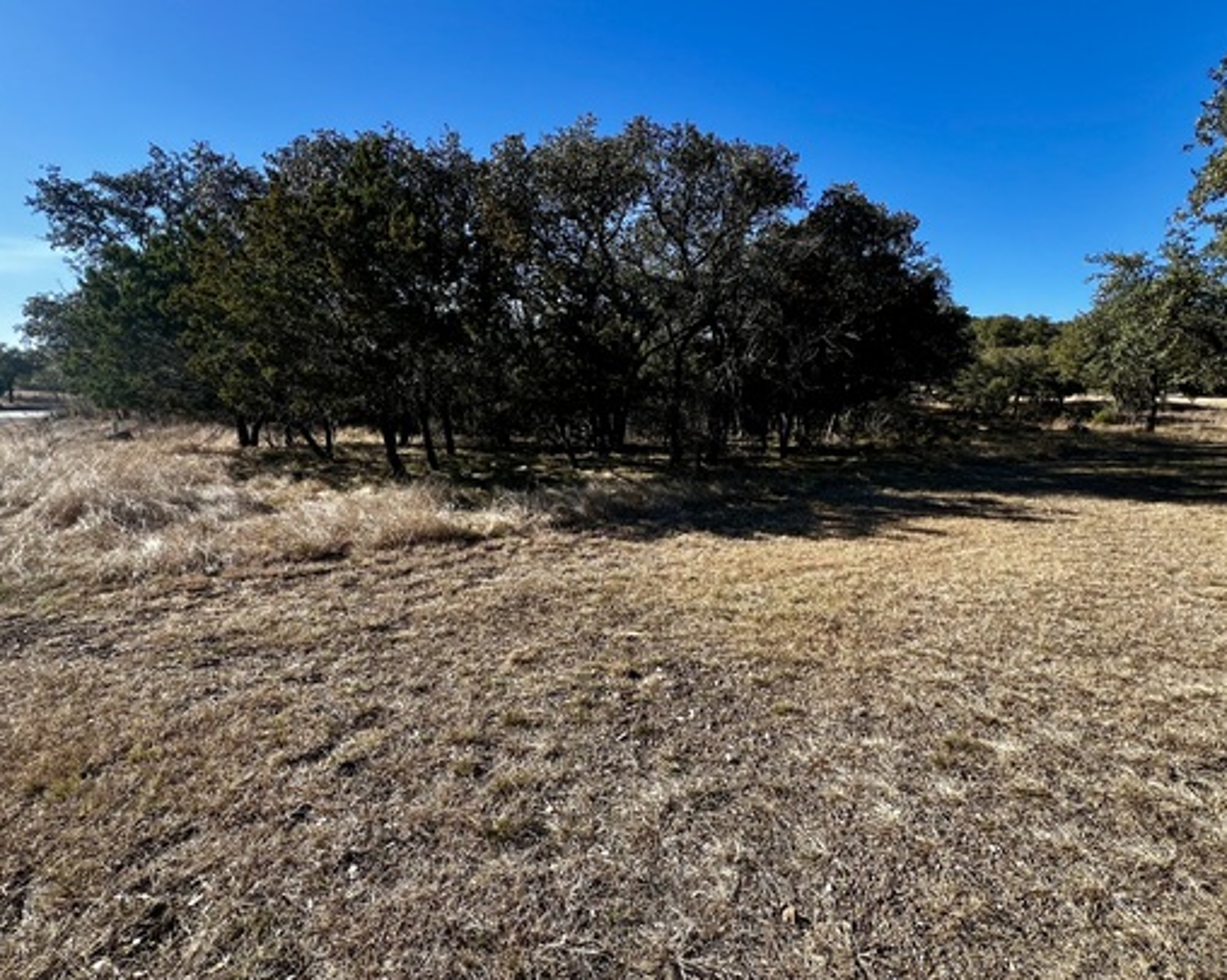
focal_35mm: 16
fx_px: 581
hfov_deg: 93.1
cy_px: 483
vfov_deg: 80.3
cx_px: 640
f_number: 1.8
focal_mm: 1.57
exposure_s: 1/525
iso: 32
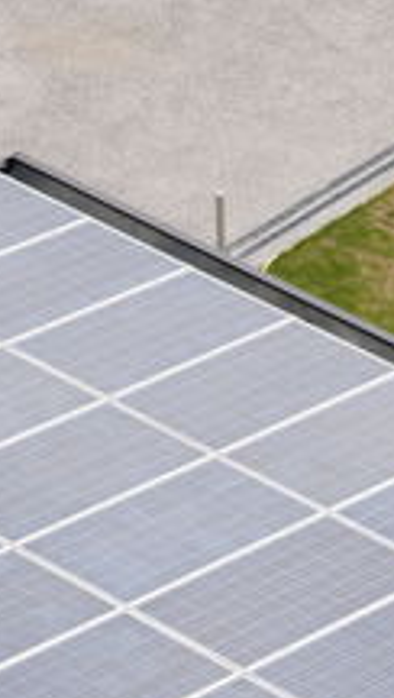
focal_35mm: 236
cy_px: 905
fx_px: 4365
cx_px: 78
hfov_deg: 5.2
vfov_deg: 9.0
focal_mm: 45
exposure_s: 1/250
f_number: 8
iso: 200
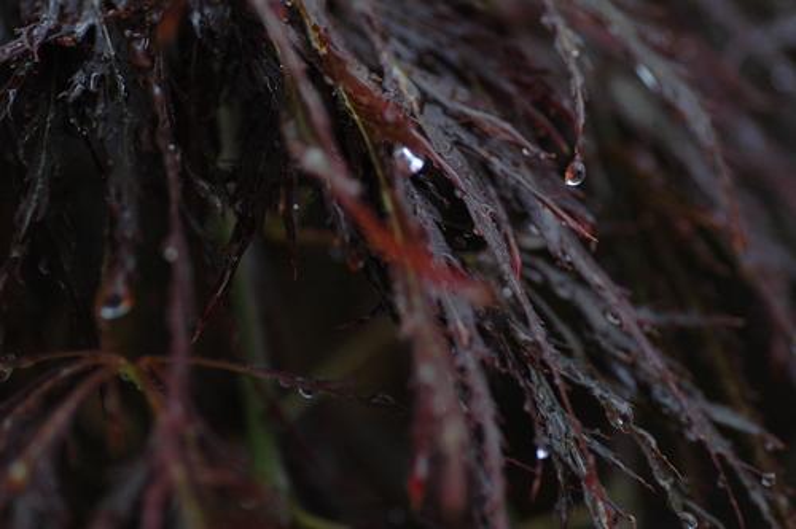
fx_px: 2981
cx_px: 398
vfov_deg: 10.1
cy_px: 264
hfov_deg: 15.2
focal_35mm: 135
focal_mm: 90
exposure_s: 1/250
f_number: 3.5
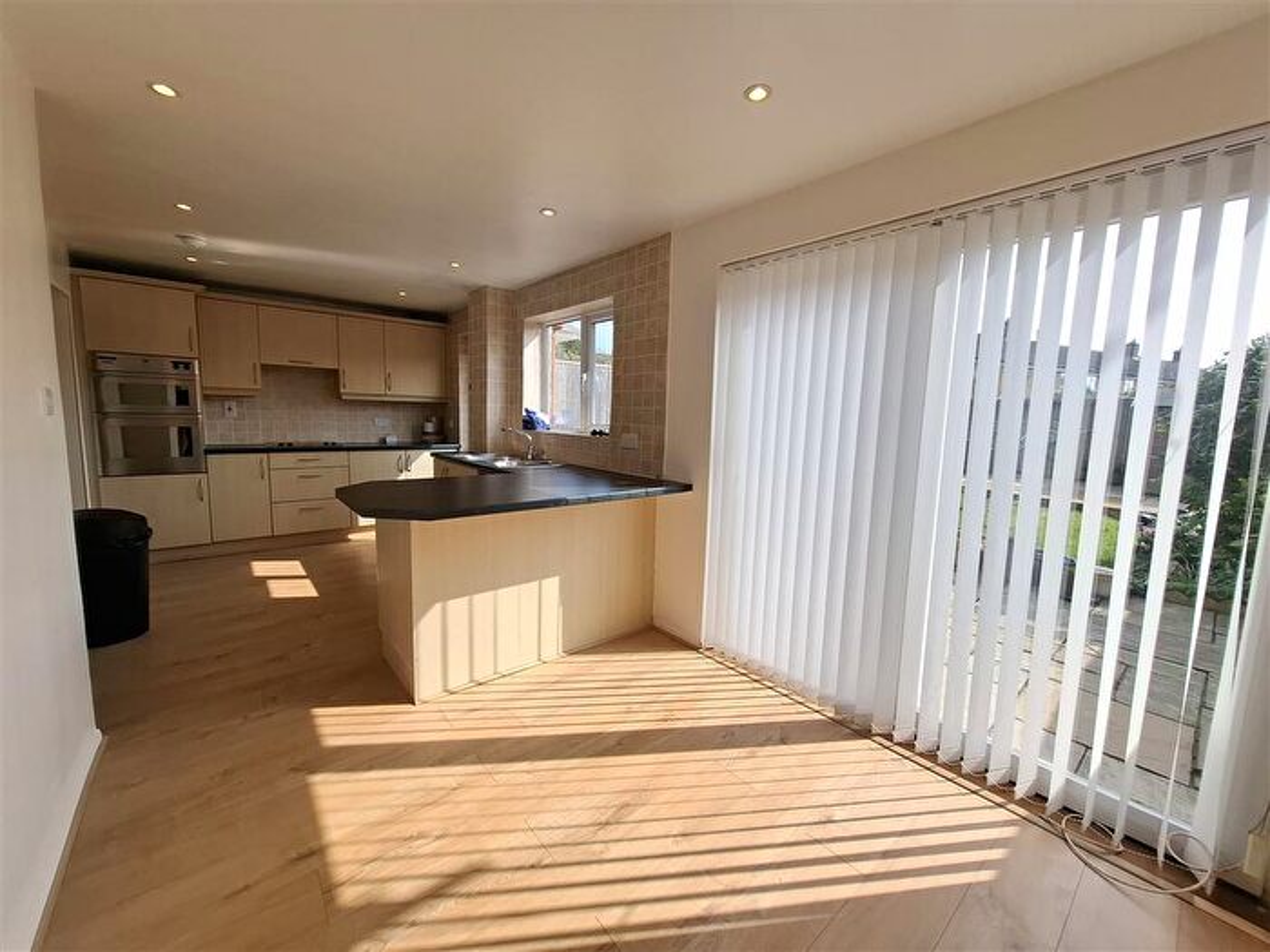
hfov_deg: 106.2
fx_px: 477
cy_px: 476
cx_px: 635
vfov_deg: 89.9
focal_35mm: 13
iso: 40
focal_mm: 1.74
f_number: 2.2
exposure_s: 1/520
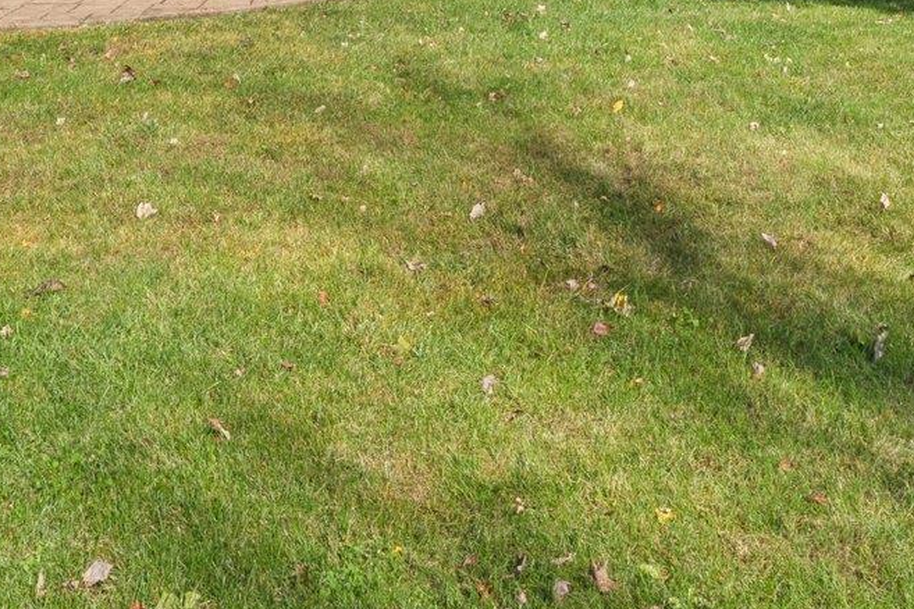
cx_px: 387
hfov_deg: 35.7
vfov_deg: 21.4
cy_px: -234
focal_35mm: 56
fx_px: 1417
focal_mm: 17.9
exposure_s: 1/250
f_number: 18
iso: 400
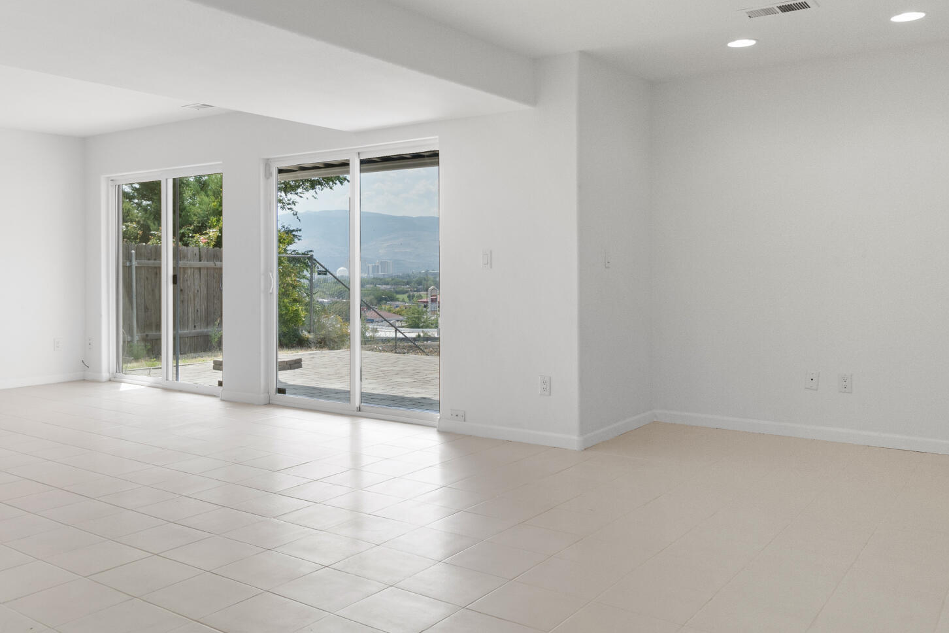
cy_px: 267
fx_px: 817
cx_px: 395
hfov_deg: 59.9
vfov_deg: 42.2
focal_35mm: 31
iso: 1000
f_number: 6.3
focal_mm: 10
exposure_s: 1/60
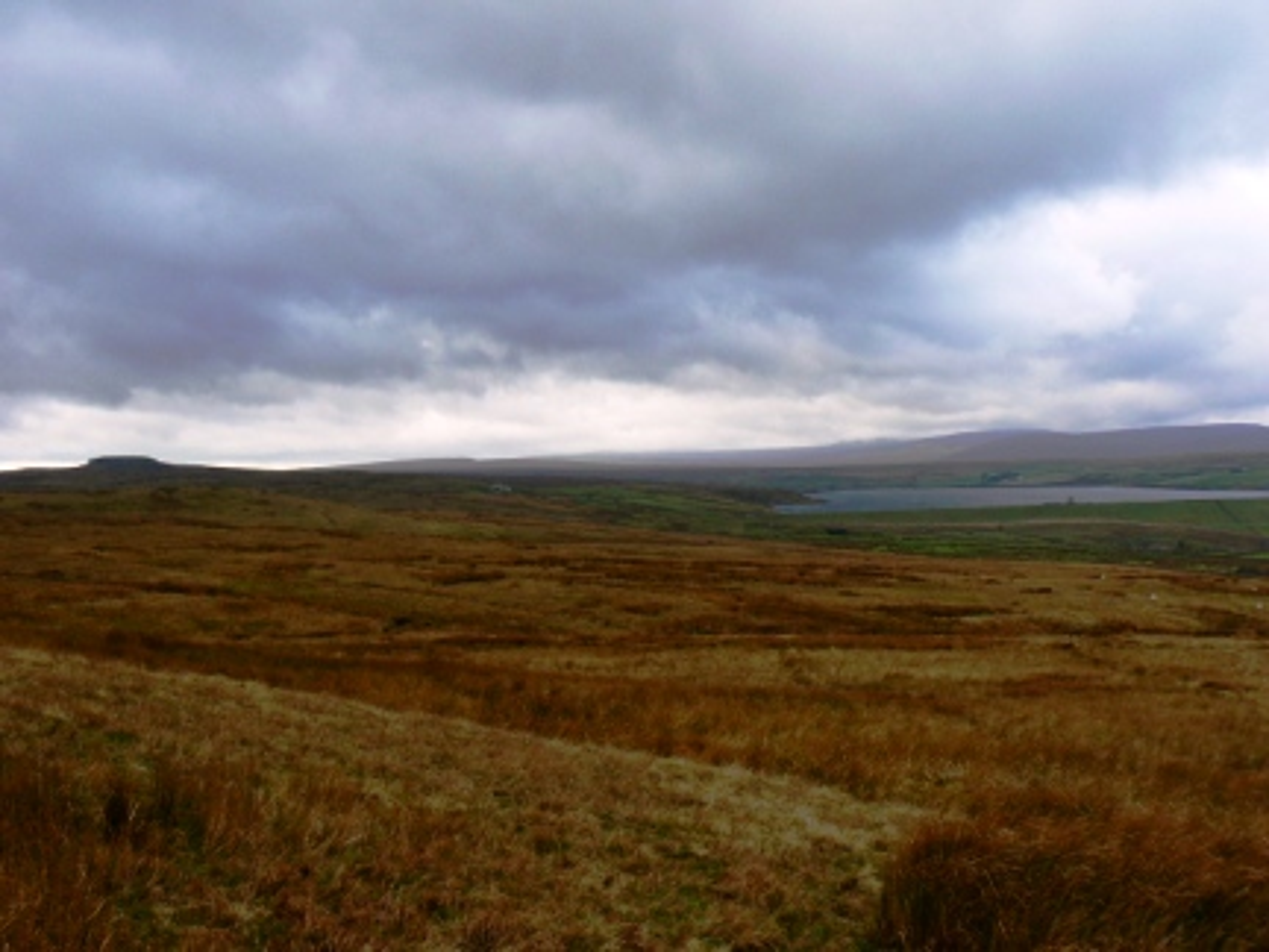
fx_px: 1320
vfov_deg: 39.7
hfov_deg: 51.4
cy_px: 476
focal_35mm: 36
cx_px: 634
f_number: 5
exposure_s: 1/100
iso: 80
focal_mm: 6
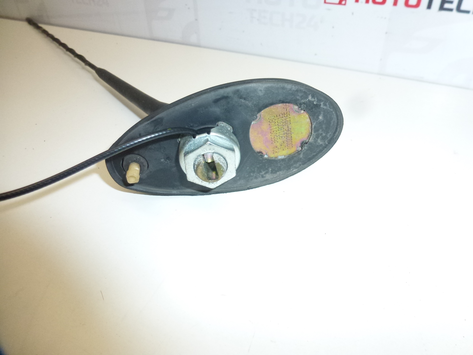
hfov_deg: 71.6
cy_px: 178
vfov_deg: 56.8
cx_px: 236
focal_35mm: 24
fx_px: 328
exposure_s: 1/500
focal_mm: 4.3
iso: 400
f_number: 3.3
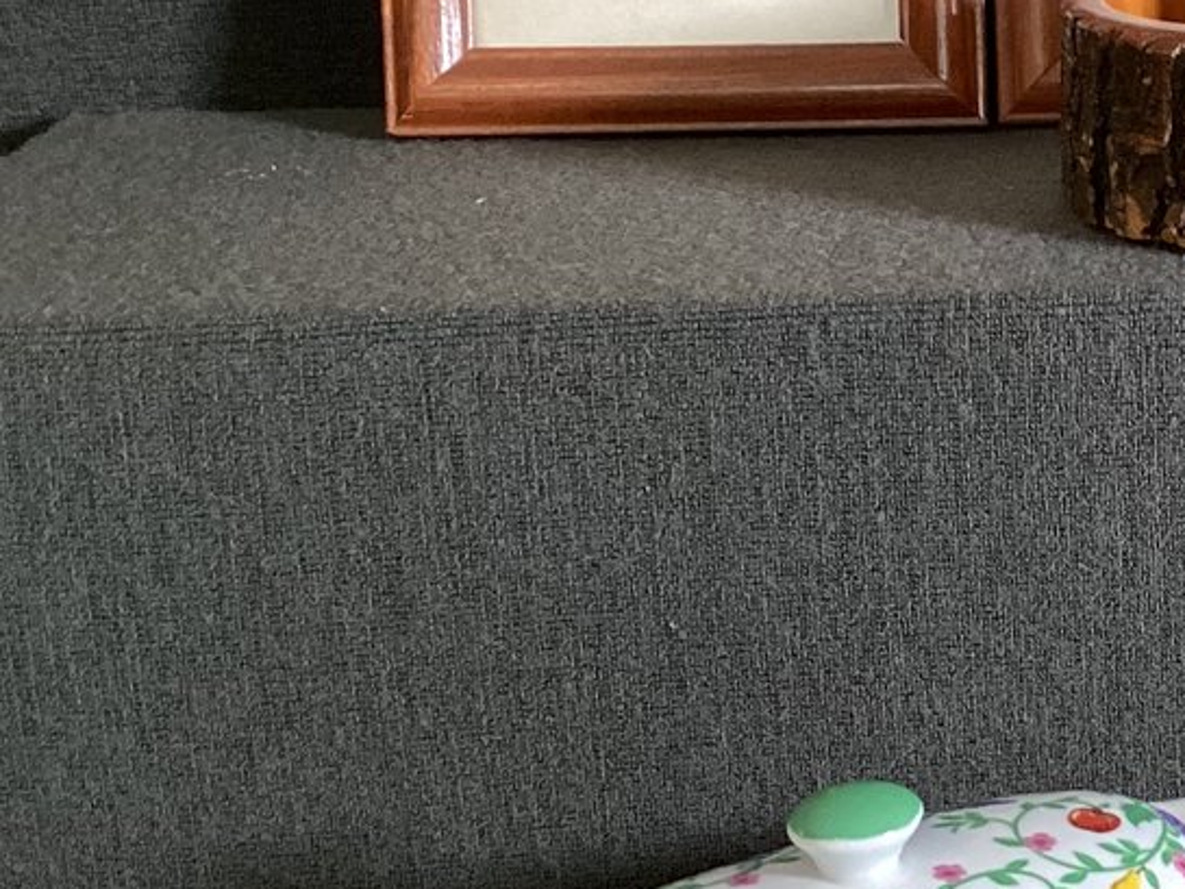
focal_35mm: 86
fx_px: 2945
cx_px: 1367
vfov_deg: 17.2
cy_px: 362
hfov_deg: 21.4
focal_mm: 3.3
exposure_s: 1/60
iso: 125
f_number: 2.4
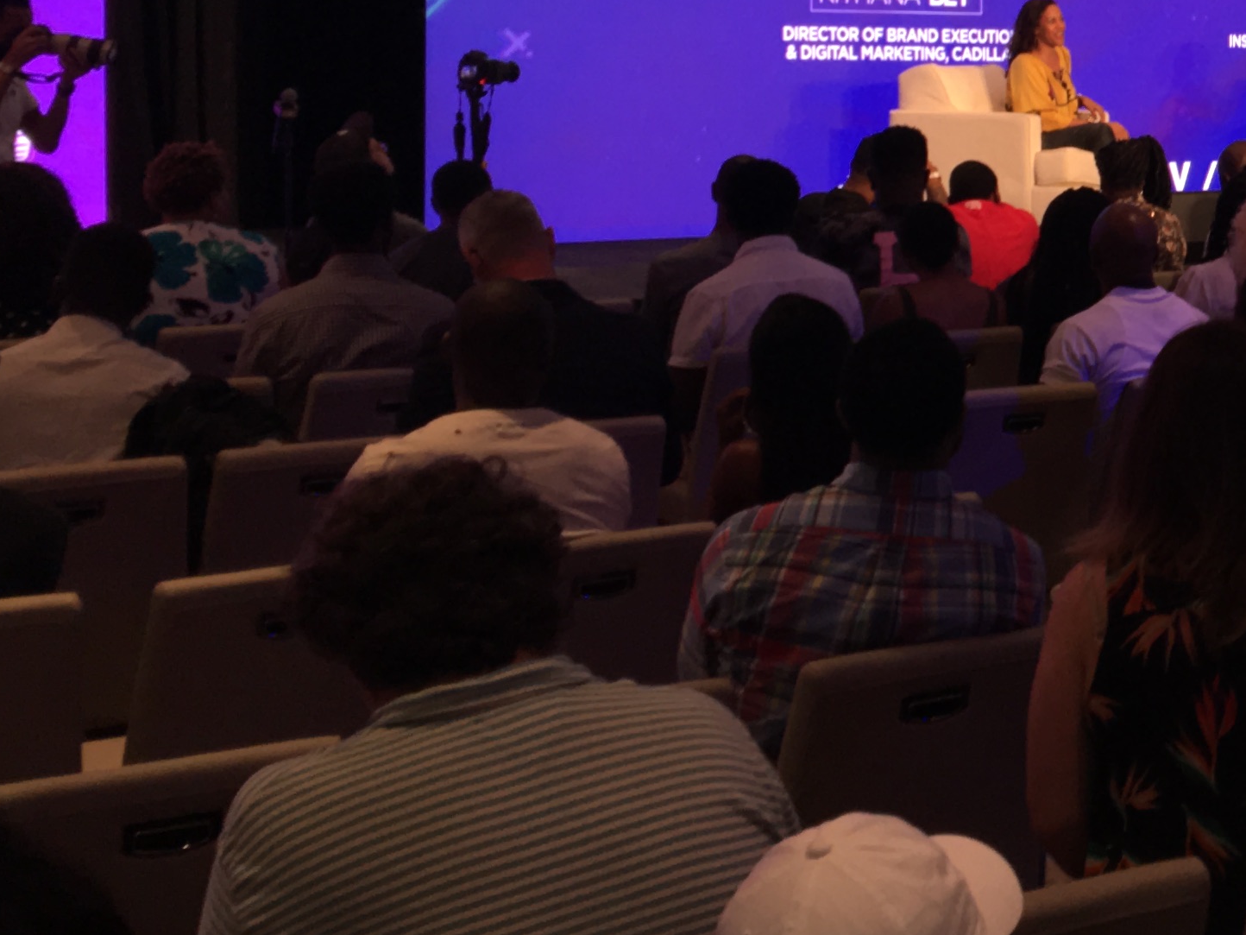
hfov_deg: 21.9
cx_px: 1580
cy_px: 124
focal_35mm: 81
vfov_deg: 18.0
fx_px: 2916
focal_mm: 4.15
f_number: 2.2
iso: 25
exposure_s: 1/30
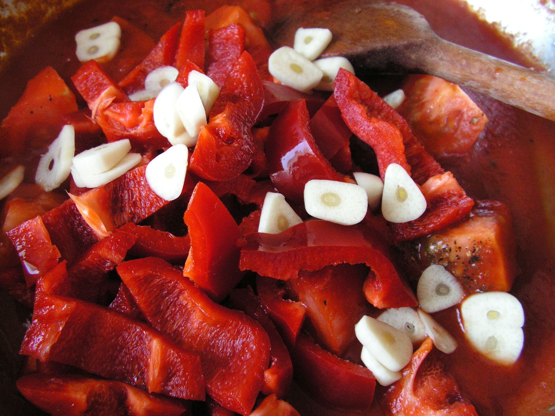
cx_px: 278
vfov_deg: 39.7
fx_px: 577
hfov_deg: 51.4
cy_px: 208
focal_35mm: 36
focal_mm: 6
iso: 160
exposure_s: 1/30
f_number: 3.2
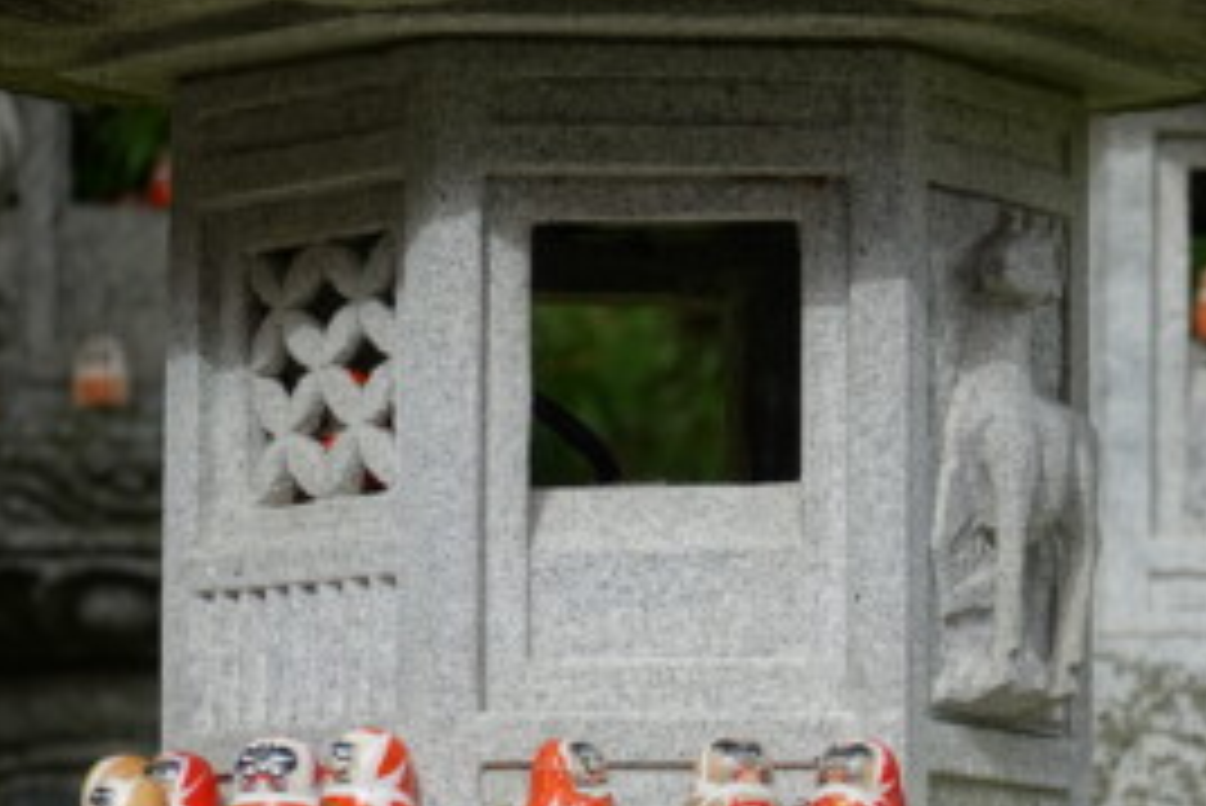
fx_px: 11195
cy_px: 423
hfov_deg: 6.2
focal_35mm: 334
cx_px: 922
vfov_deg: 4.1
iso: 125
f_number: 4.5
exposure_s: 1/250
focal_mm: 71.86
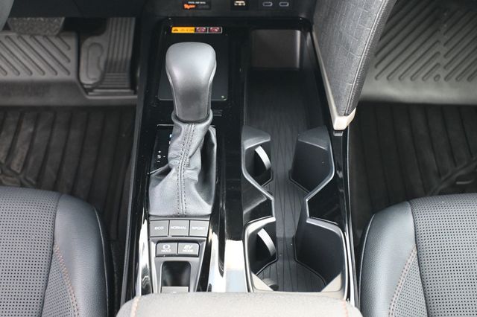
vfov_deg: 28.5
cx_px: 238
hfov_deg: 41.7
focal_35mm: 47
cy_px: 158
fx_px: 626
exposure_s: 1/125
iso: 3200
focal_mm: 31.5
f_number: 5
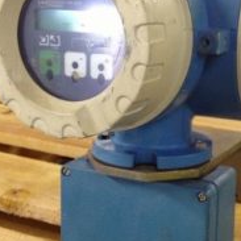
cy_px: 91
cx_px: 179
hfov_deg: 22.6
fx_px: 599
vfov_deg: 22.7
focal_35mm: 76
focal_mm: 4.28
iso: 160
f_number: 2.4
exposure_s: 1/20
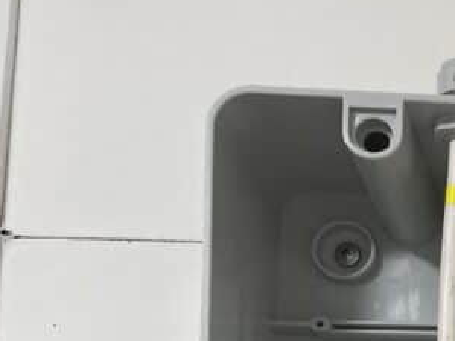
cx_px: 761
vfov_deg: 15.1
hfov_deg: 18.4
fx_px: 1169
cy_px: 543
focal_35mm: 89
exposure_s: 1/100
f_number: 1.6
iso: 100
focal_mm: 4.2
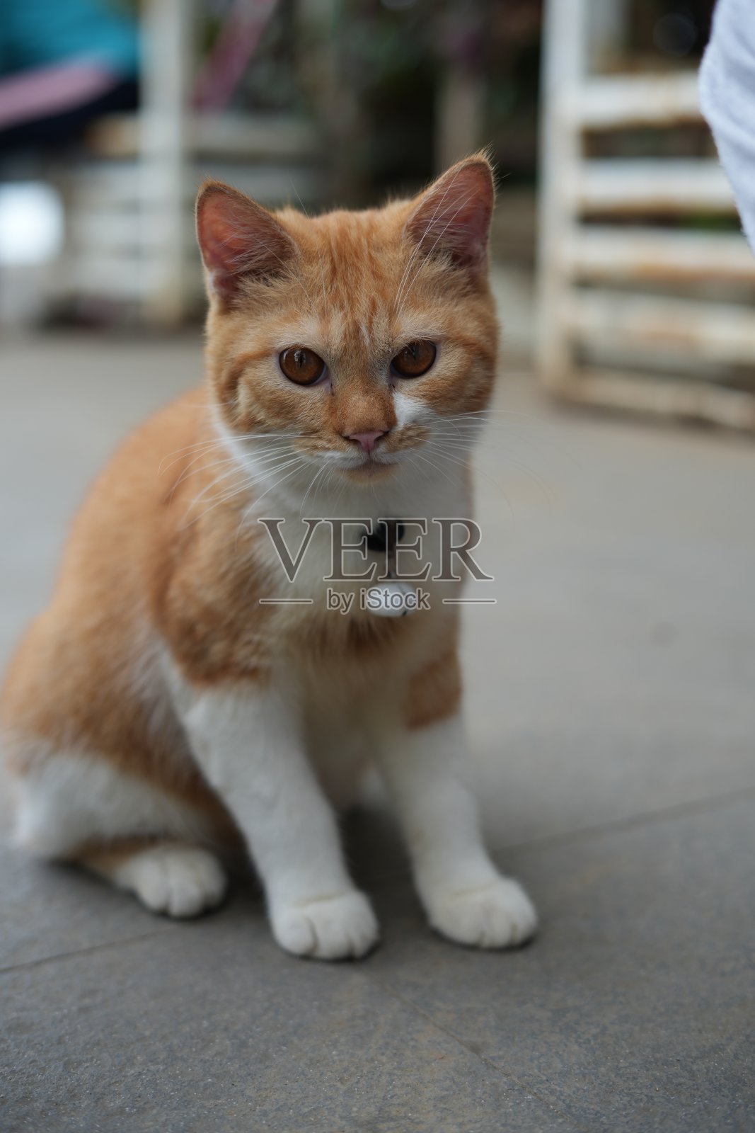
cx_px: 378
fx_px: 1572
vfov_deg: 39.6
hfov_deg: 27.0
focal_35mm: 50
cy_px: 566
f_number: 2.8
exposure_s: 1/320
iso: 100
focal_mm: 50
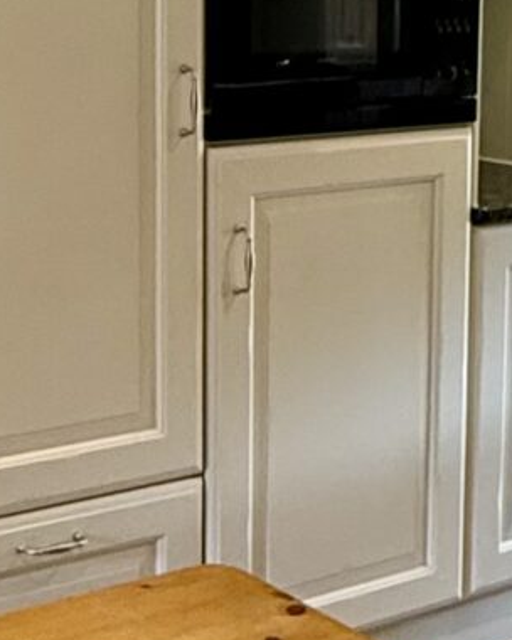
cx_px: 195
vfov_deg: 20.6
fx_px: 1743
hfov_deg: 16.7
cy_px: 150
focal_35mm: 92
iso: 250
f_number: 2.2
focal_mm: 2.22
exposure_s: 1/50
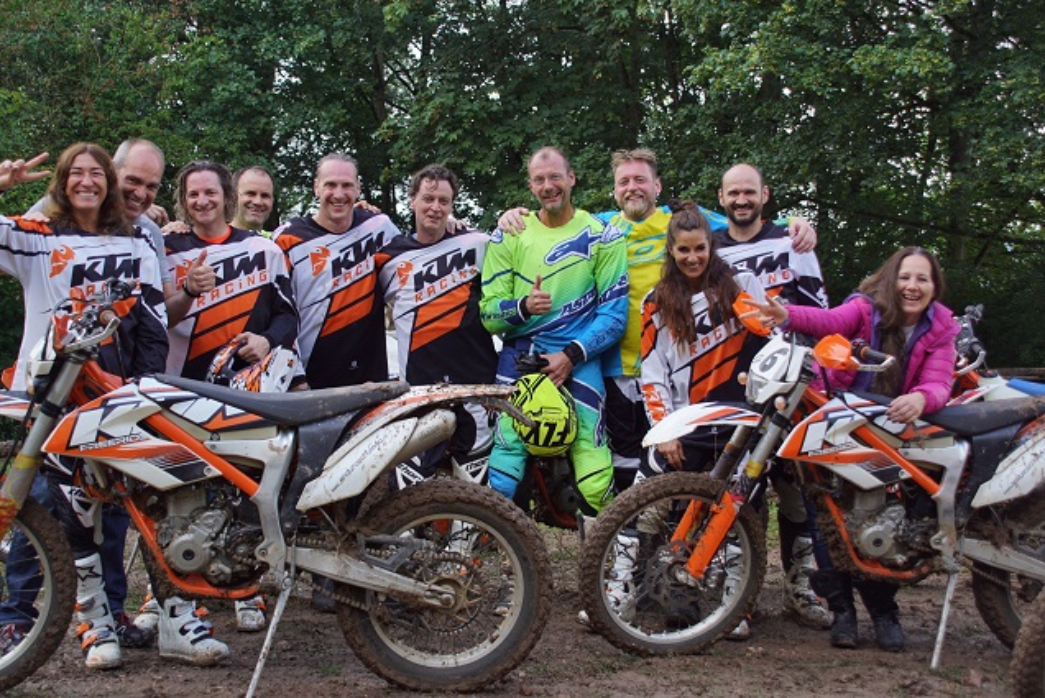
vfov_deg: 29.9
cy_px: 349
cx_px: 522
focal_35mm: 45
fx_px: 1307
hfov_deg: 43.6
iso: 125
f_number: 4.5
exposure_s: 1/60
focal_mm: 30
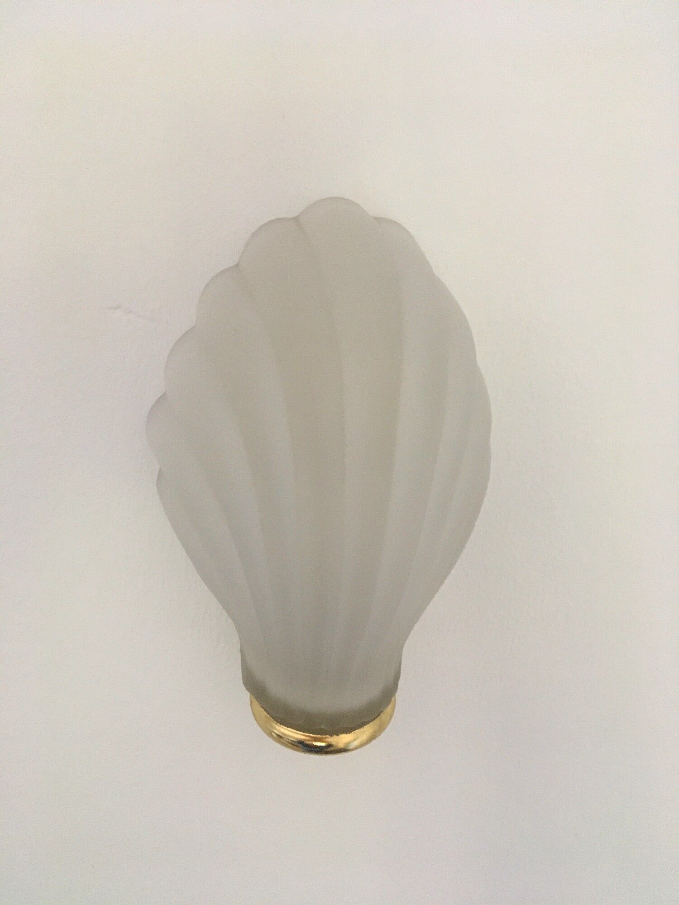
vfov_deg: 61.7
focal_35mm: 29
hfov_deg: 48.2
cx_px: 340
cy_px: 452
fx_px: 758
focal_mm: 4.15
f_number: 2.2
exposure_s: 1/33
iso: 200
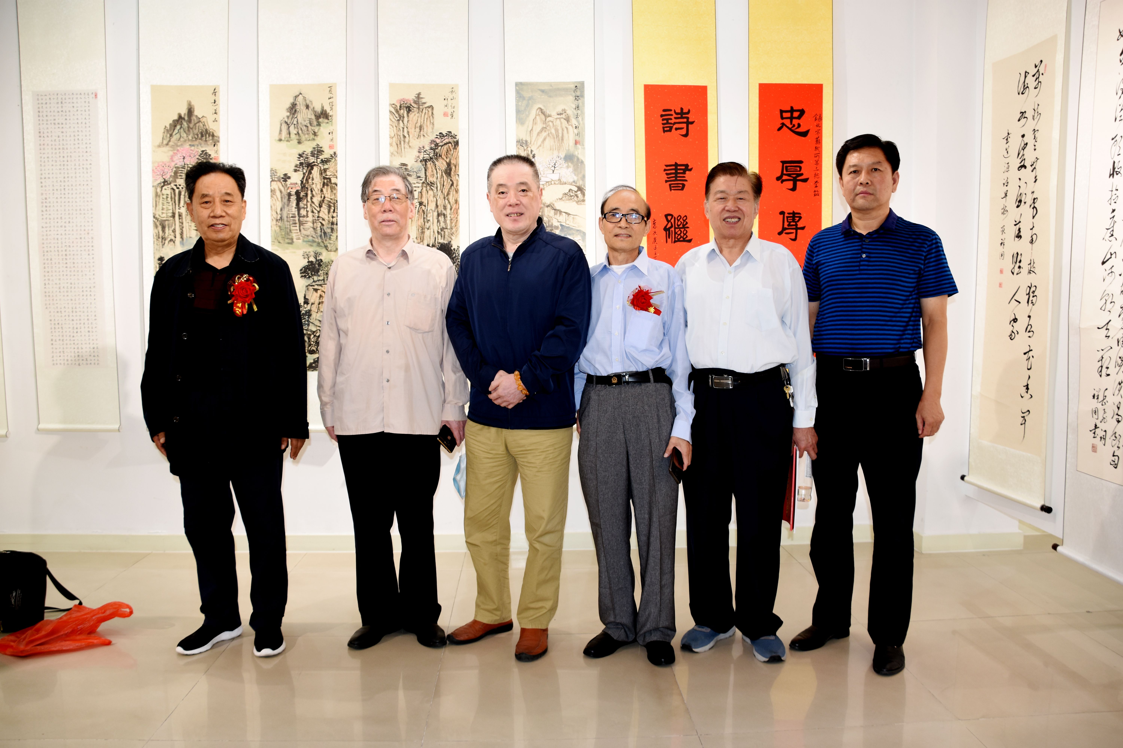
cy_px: 374
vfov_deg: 47.9
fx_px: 842
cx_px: 562
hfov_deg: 67.4
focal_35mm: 27
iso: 320
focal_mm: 18
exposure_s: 1/80
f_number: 3.5
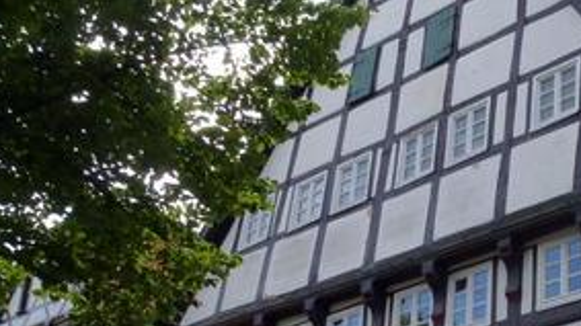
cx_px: 624
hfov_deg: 31.0
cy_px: 341
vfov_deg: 19.1
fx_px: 939
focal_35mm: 61
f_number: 4
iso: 160
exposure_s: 1/500
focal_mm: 4.3
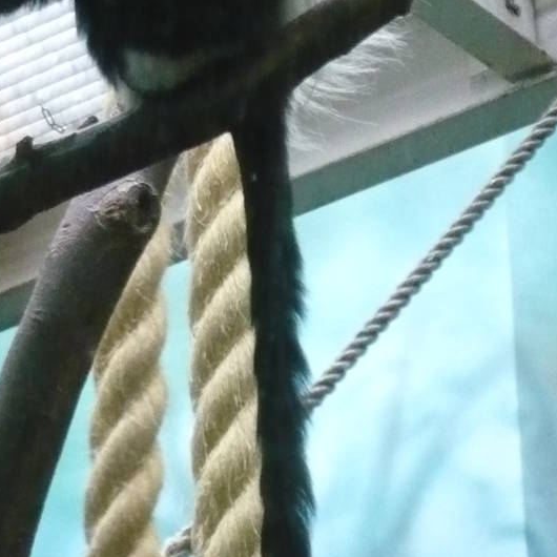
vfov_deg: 6.6
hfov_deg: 6.6
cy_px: 418
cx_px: 119
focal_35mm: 267
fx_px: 4861
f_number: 5.1
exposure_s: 1/20
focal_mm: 16.5
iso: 800
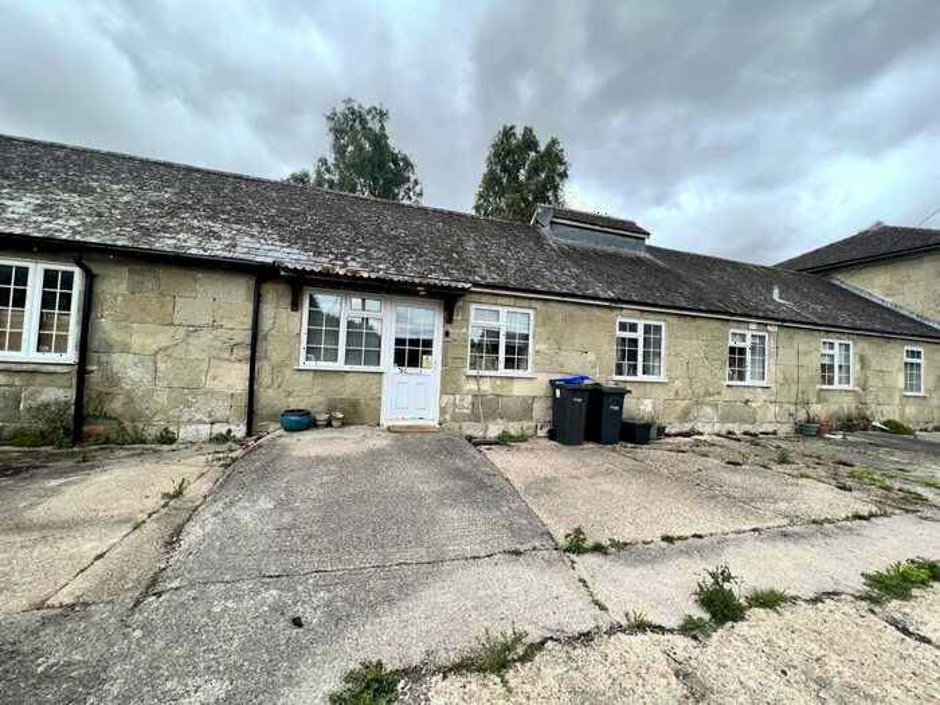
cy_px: 352
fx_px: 353
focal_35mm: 13
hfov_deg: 106.2
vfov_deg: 89.9
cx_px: 470
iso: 32
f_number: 1.8
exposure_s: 1/686
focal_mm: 1.57
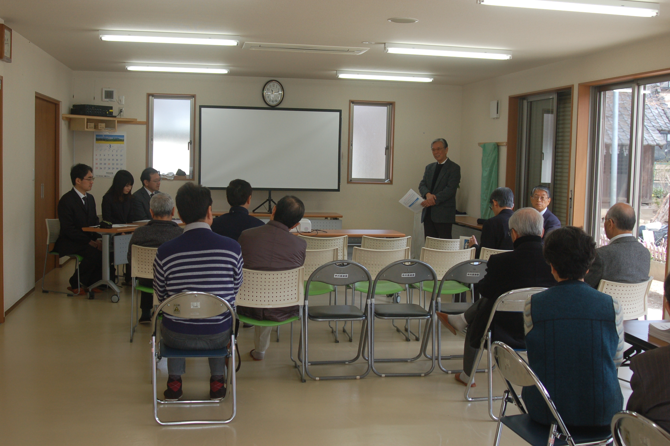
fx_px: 781
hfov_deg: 46.4
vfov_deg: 31.8
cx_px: 335
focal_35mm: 42
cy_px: 223
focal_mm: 28
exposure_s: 1/125
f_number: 5.6
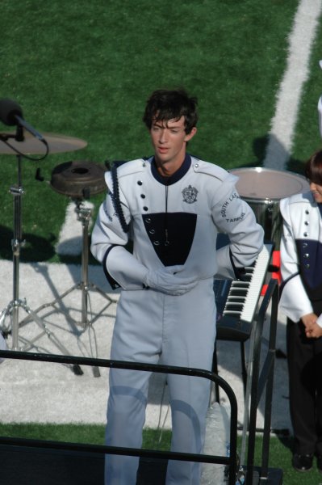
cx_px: 161
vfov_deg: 3.4
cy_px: 242
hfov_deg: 2.3
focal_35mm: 600
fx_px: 8063
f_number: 5.6
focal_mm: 400
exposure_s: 1/1250
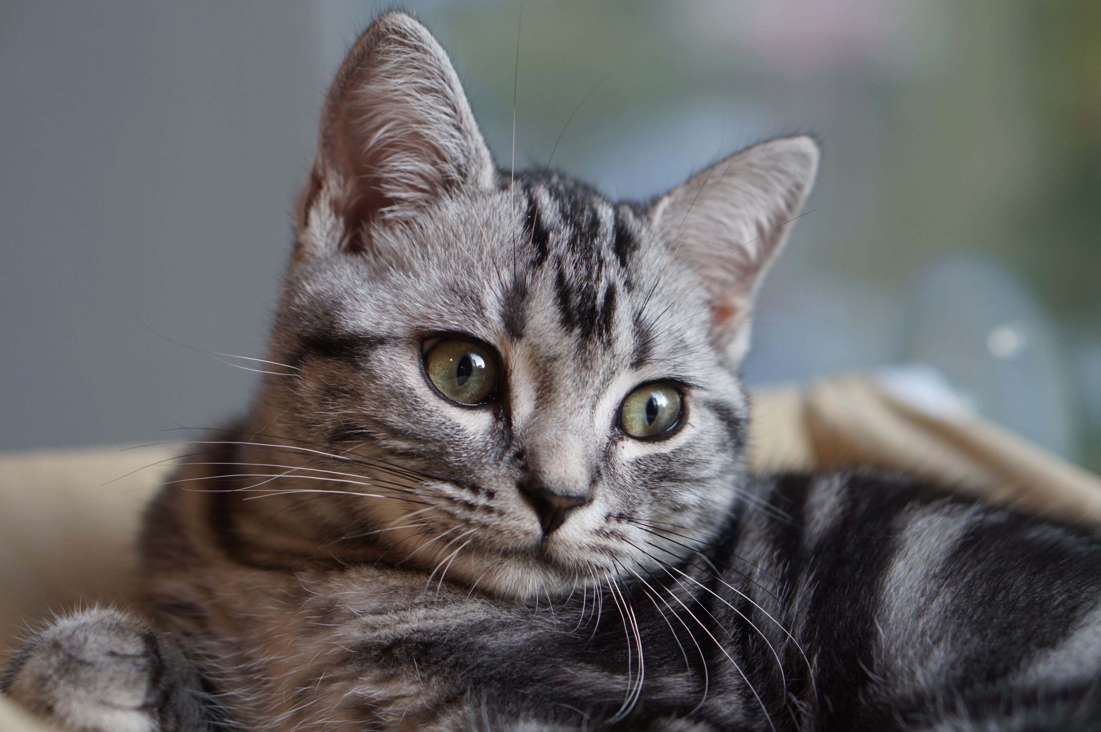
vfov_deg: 18.2
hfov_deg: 27.0
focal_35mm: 75
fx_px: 2292
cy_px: 366
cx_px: 550
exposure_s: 1/160
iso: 400
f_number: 2.8
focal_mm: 50
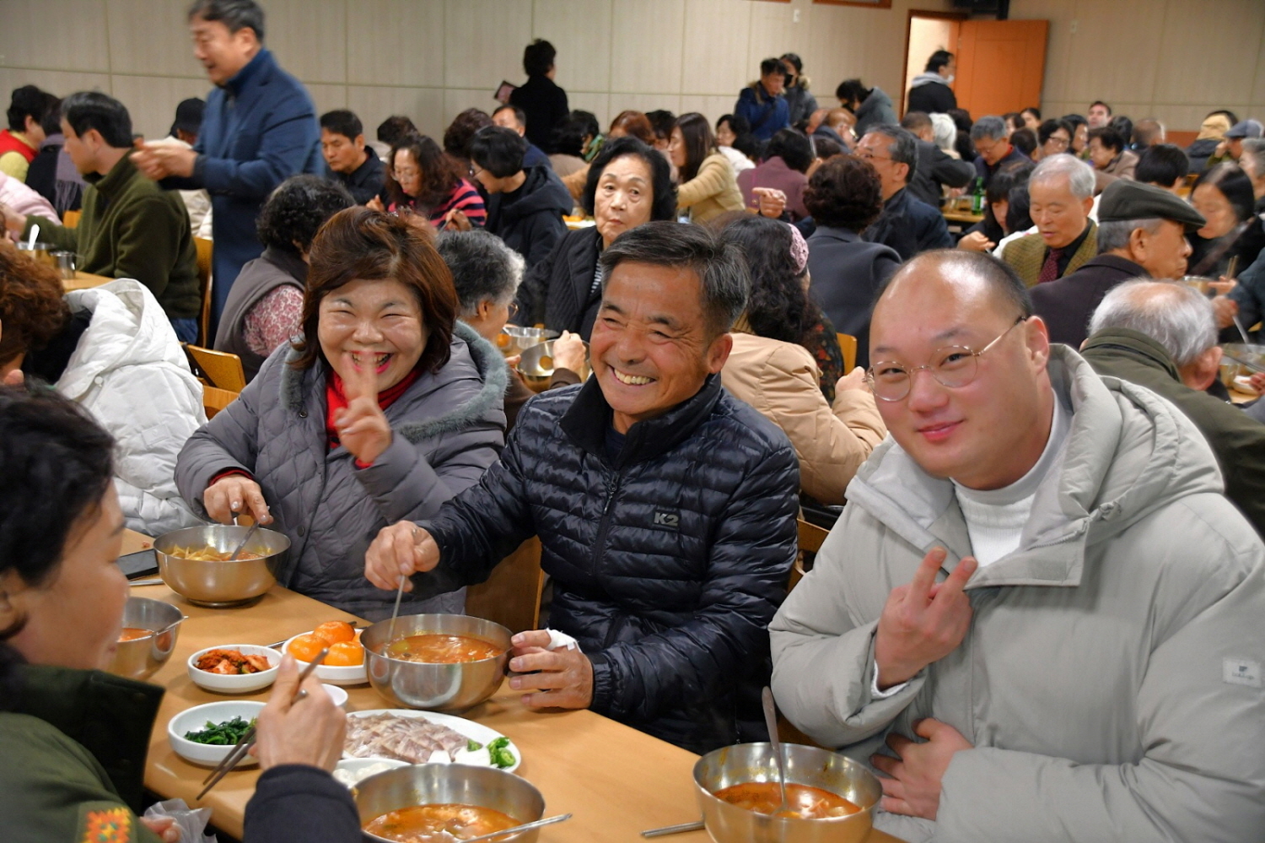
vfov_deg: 31.2
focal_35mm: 43
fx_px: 1510
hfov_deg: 45.4
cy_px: 422
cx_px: 632
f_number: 4
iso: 900
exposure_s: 1/60
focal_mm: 29
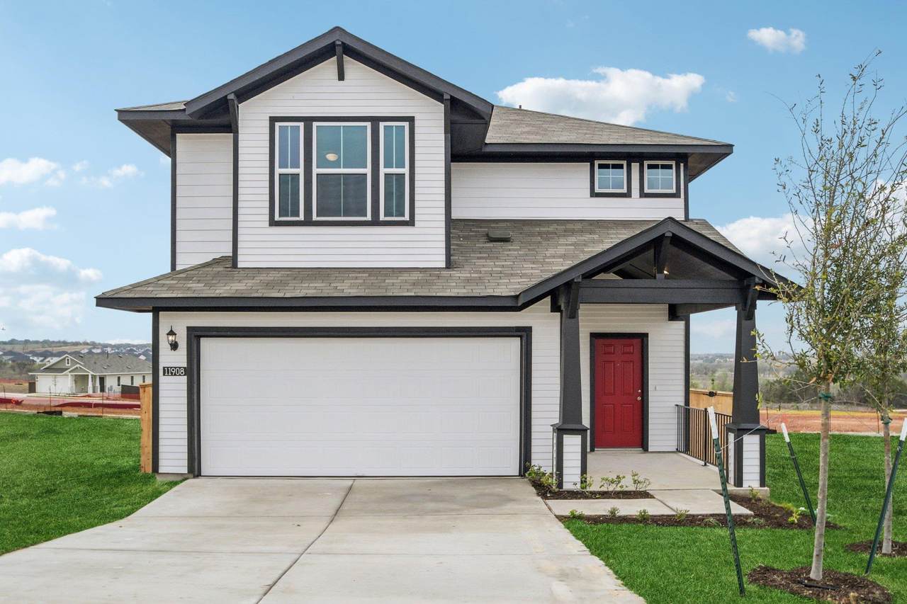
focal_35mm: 28
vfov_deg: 46.4
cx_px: 454
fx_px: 705
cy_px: 302
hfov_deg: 65.5
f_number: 8
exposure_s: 1/640
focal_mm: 19
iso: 400
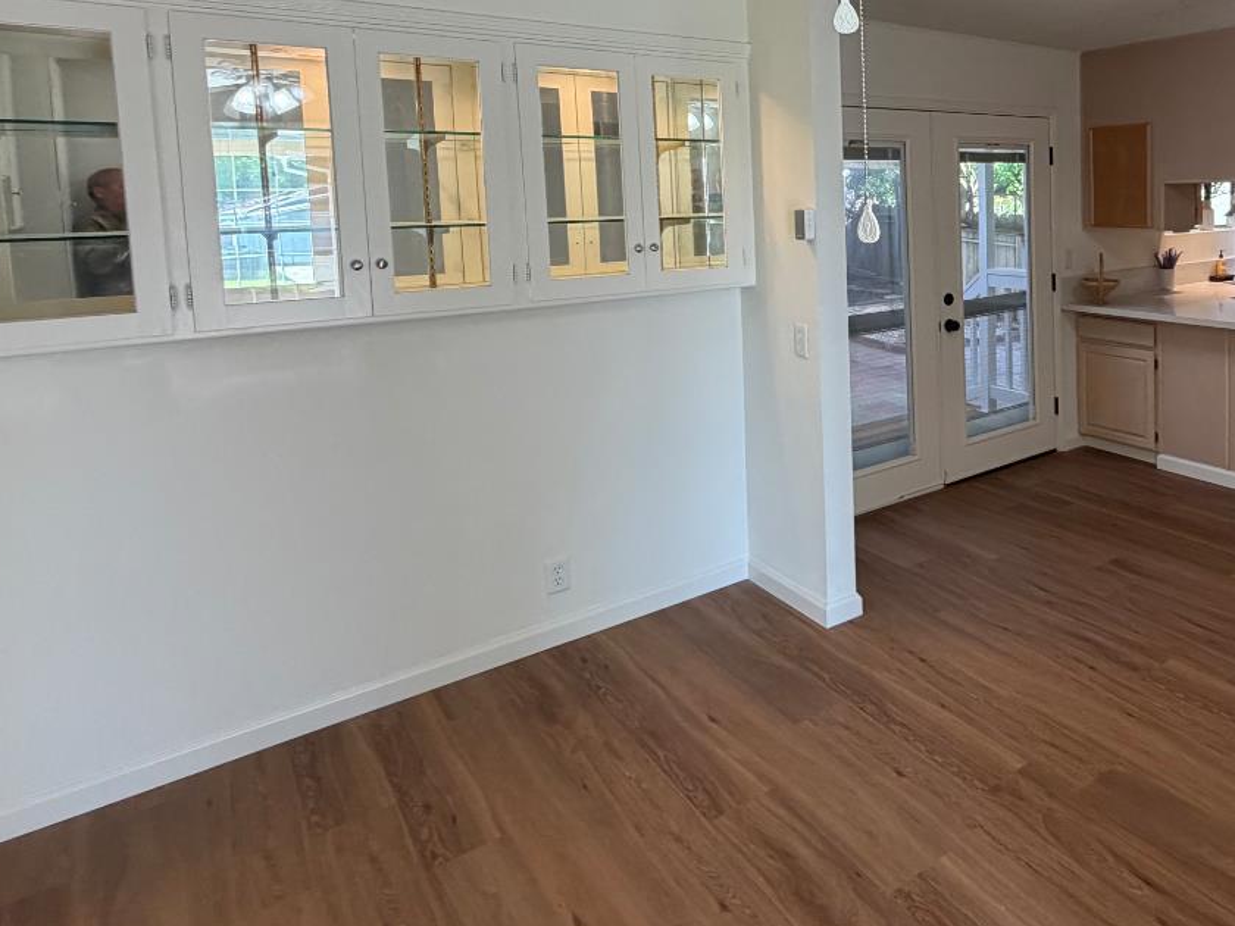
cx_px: 1009
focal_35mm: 25
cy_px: 261
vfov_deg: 53.0
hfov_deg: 62.8
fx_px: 892
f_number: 2.2
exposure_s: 1/120
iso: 200
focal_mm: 2.22
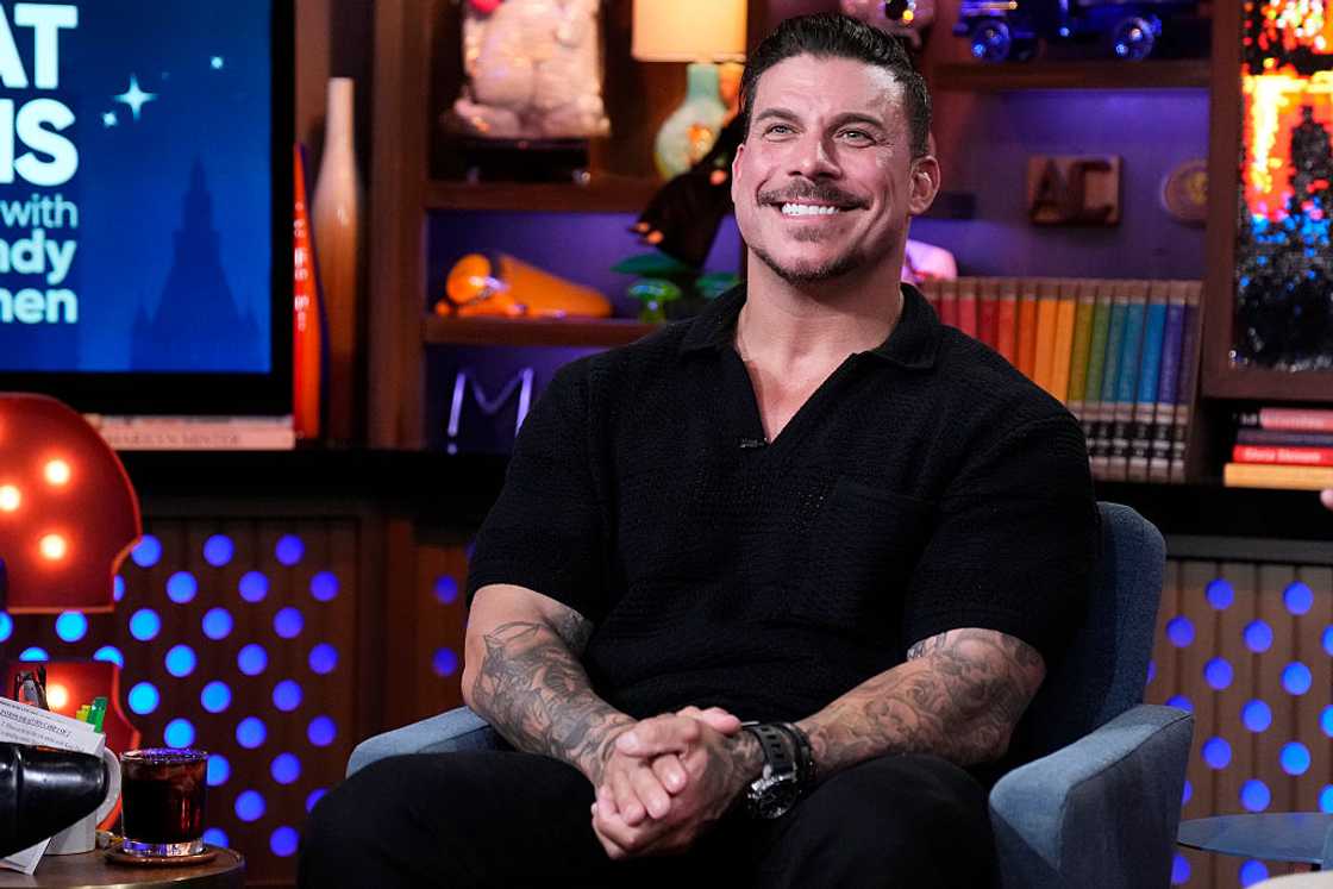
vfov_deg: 13.0
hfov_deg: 19.5
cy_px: 444
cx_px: 666
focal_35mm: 105
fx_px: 3888
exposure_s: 1/160
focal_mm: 70
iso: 4000
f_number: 2.8
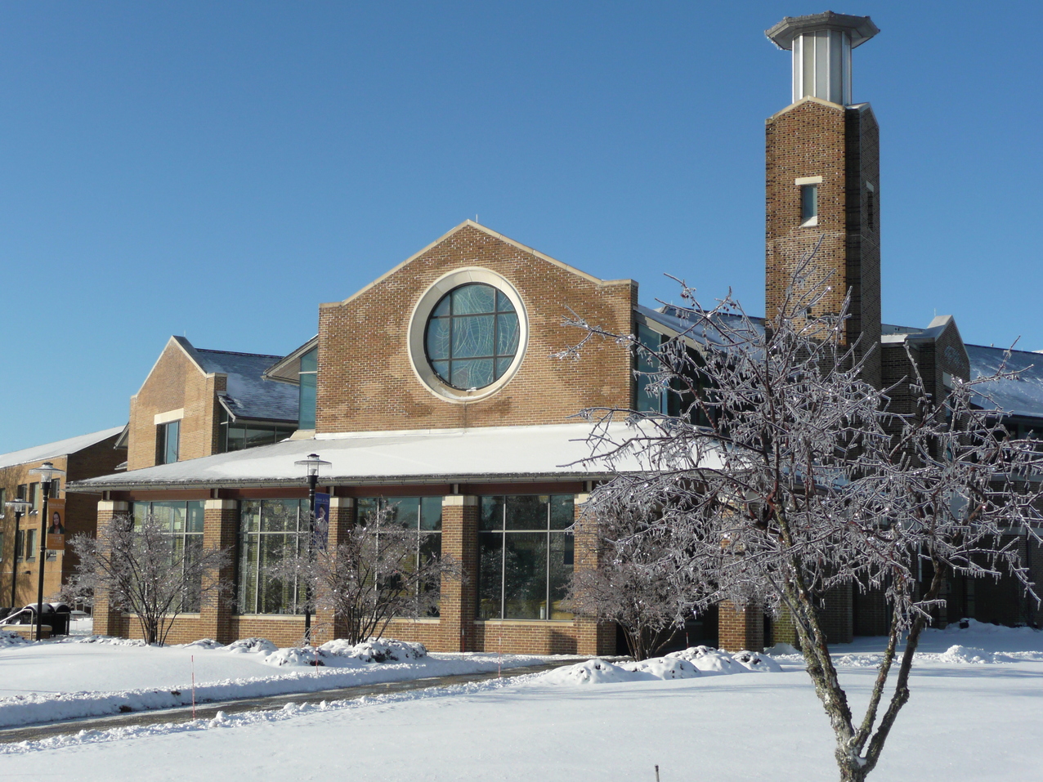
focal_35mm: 55
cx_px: 522
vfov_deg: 26.6
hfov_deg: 34.9
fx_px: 1657
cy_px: 391
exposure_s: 1/800
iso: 100
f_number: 4.3
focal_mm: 9.1
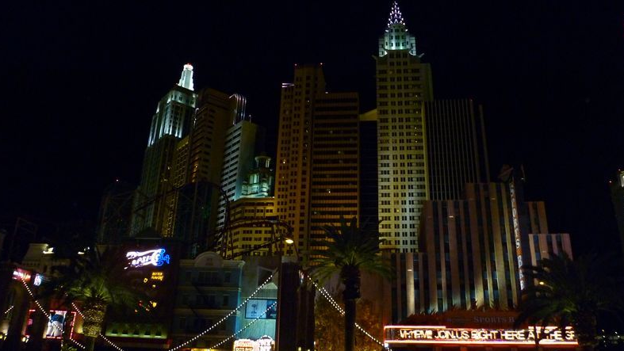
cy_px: 148
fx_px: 513
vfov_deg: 37.7
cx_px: 312
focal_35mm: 31
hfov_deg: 62.6
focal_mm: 5
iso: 400
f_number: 2.8
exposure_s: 1/30
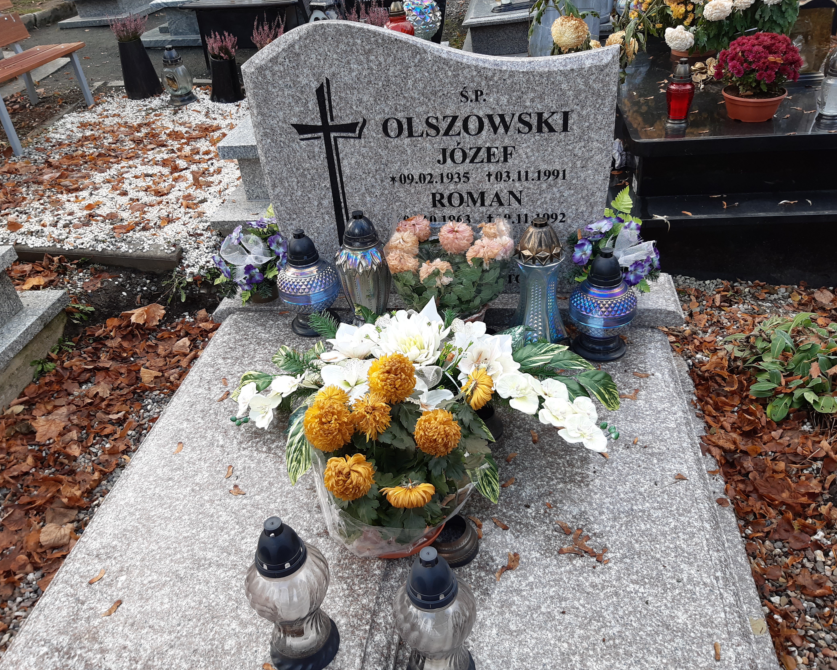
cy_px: 331
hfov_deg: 62.2
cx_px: 417
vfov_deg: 51.5
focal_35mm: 28
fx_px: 694
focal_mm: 3.92
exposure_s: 1/169
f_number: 1.7
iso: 40
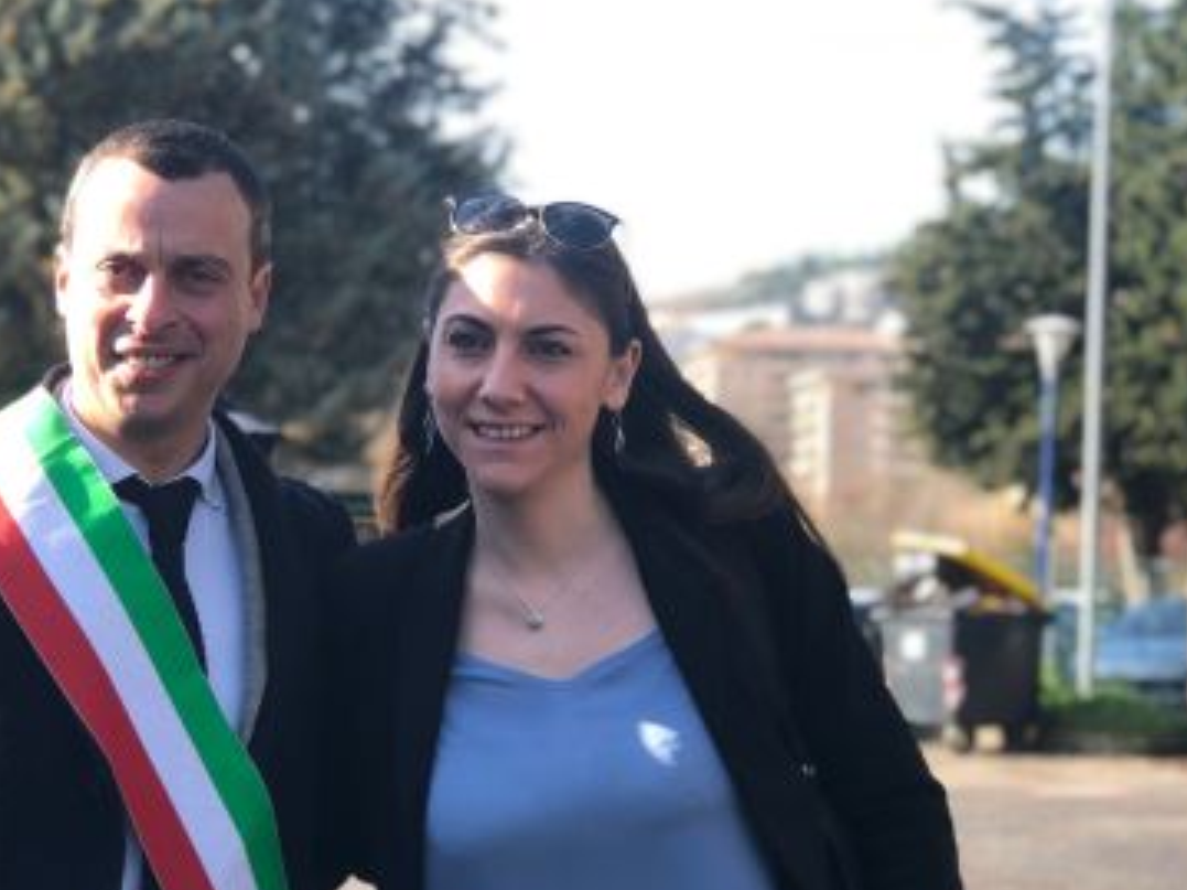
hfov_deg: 20.4
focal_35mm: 96
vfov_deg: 15.4
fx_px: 3291
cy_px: 529
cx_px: 435
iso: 20
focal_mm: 6.6
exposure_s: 1/126
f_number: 2.8
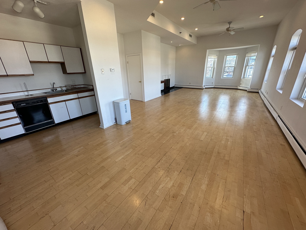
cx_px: 153
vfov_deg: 85.7
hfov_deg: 102.1
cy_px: 115
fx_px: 124
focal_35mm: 14
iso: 100
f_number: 2.2
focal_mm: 2.22
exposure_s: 1/120
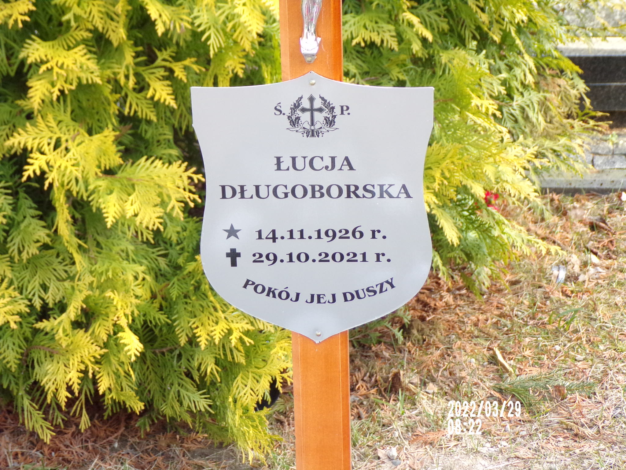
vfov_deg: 13.0
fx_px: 2062
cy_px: 235
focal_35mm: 114
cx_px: 313
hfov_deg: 17.3
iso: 262
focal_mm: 20.4
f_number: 4.3
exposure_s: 1/50
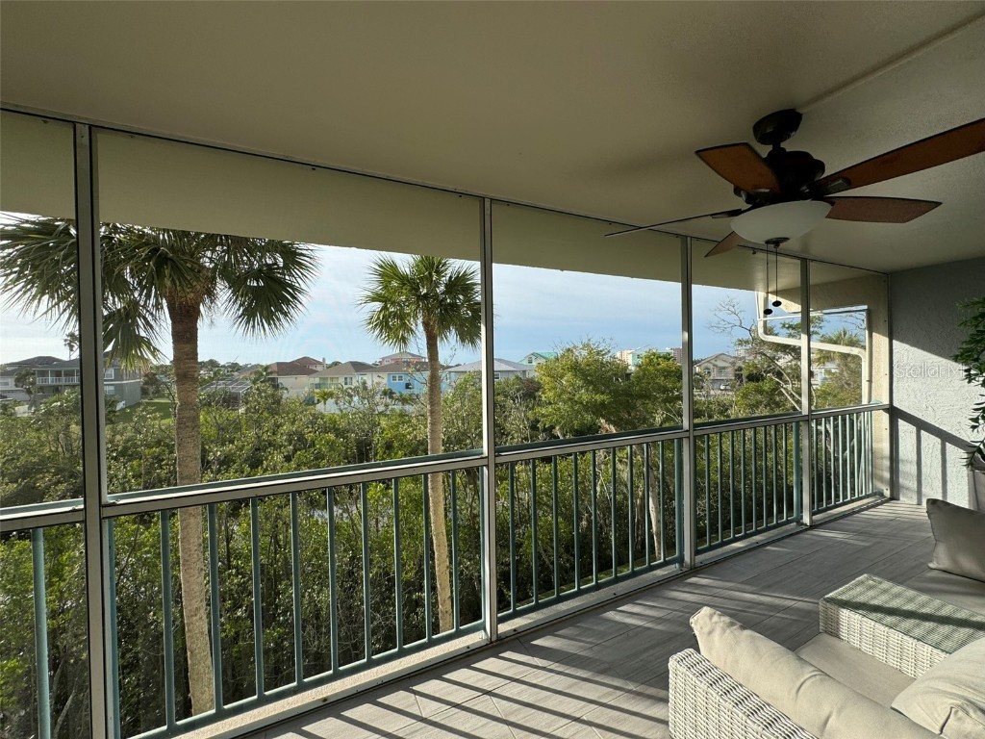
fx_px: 398
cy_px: 370
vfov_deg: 85.7
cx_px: 492
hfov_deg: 102.1
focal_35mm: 14
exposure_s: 1/840
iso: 50
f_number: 2.2
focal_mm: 2.22
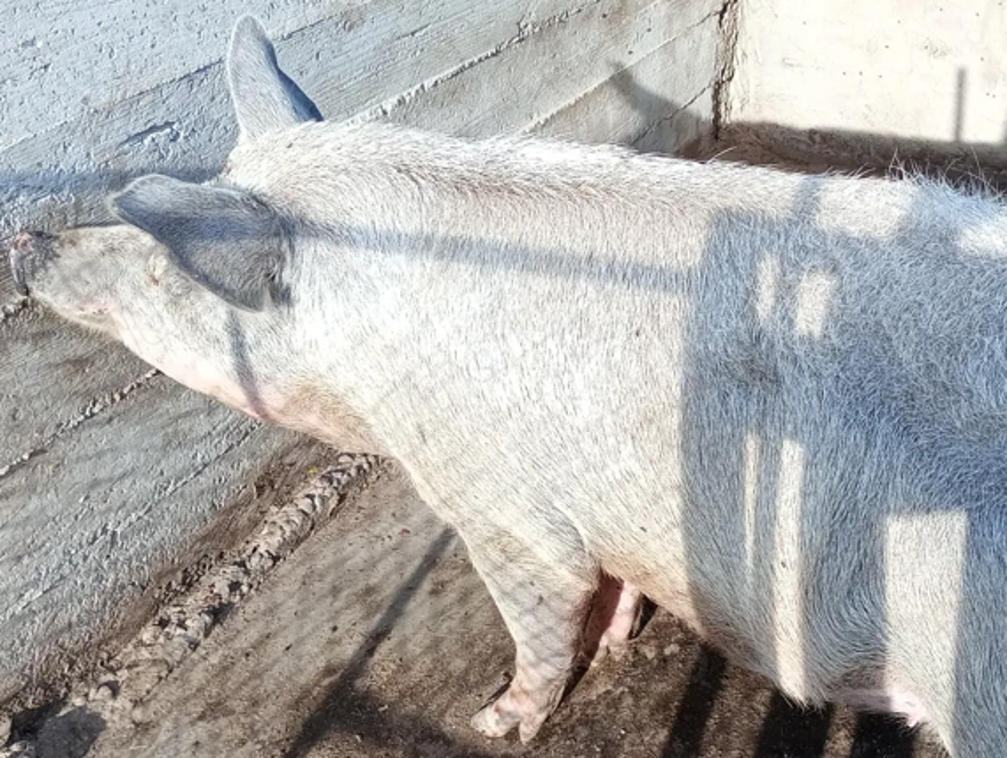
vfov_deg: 29.7
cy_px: 375
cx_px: 748
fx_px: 1428
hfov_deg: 37.9
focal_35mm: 49
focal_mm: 4.27
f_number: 1.8
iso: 100
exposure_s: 1/175
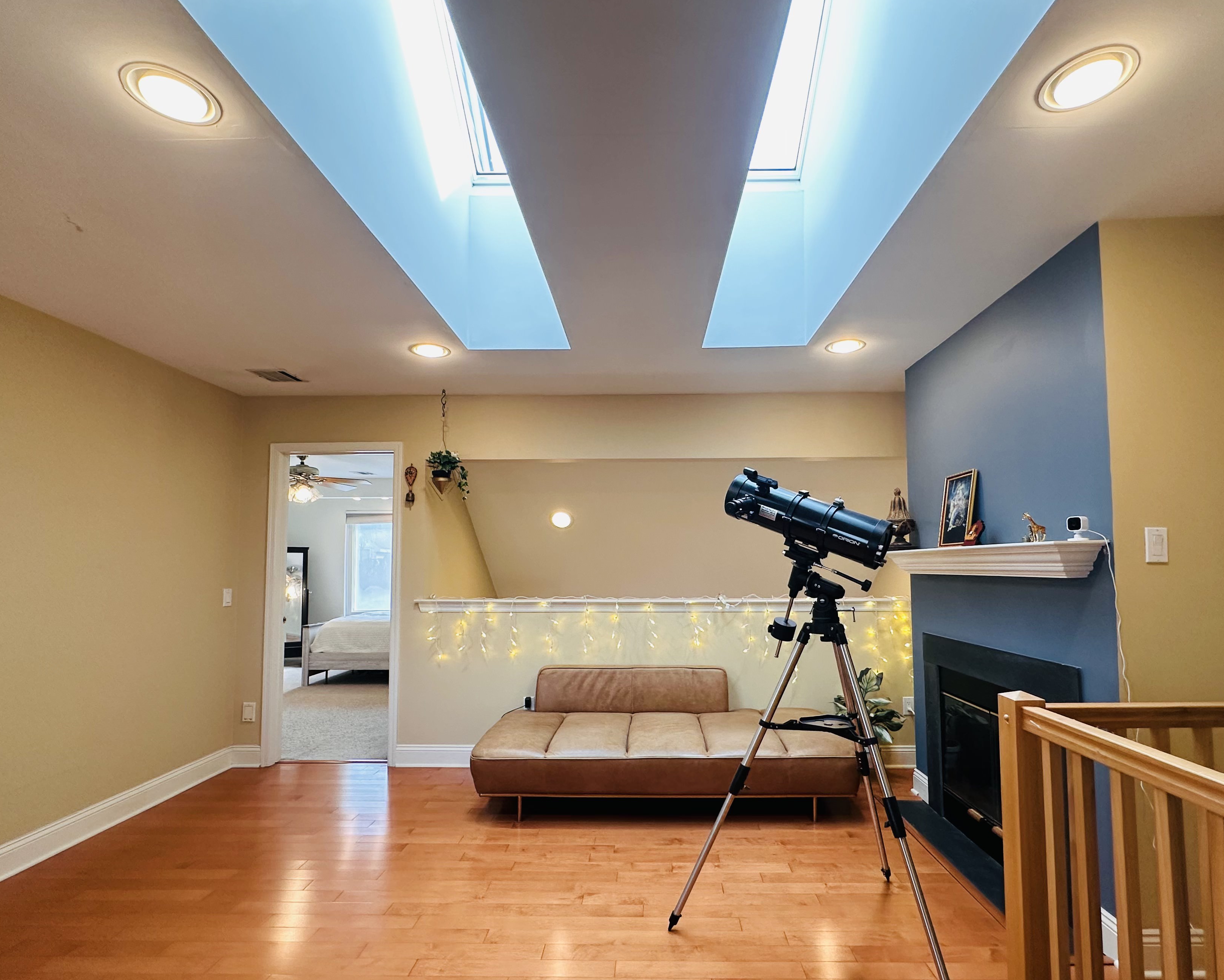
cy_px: 533
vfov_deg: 76.8
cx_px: 643
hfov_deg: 89.6
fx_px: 616
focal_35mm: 17
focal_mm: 2.22
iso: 200
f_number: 2.2
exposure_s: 1/120
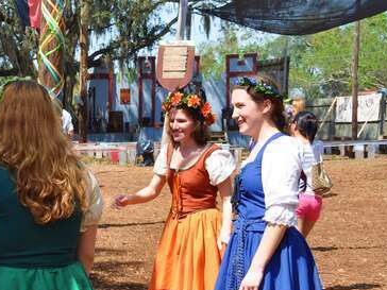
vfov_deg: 15.4
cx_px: -9
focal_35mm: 95
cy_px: 265
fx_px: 1062
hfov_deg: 20.0
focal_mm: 30
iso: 200
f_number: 9
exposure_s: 1/320
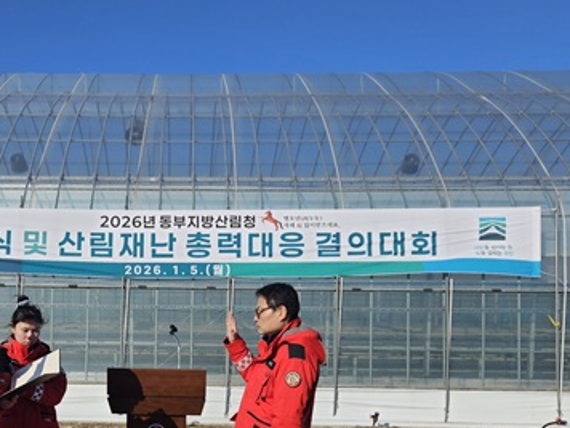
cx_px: 173
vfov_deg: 33.5
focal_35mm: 42
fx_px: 692
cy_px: 336
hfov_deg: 43.9
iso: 25
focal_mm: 5.4
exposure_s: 1/3059
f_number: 1.8
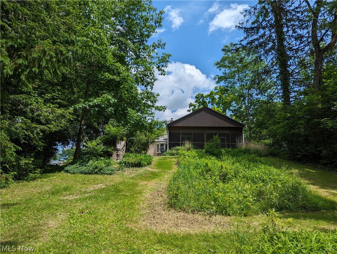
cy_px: 127
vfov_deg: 56.9
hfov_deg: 71.5
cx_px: 168
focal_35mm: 24
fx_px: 234
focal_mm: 6.81
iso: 46
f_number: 1.85
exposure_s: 1/3236
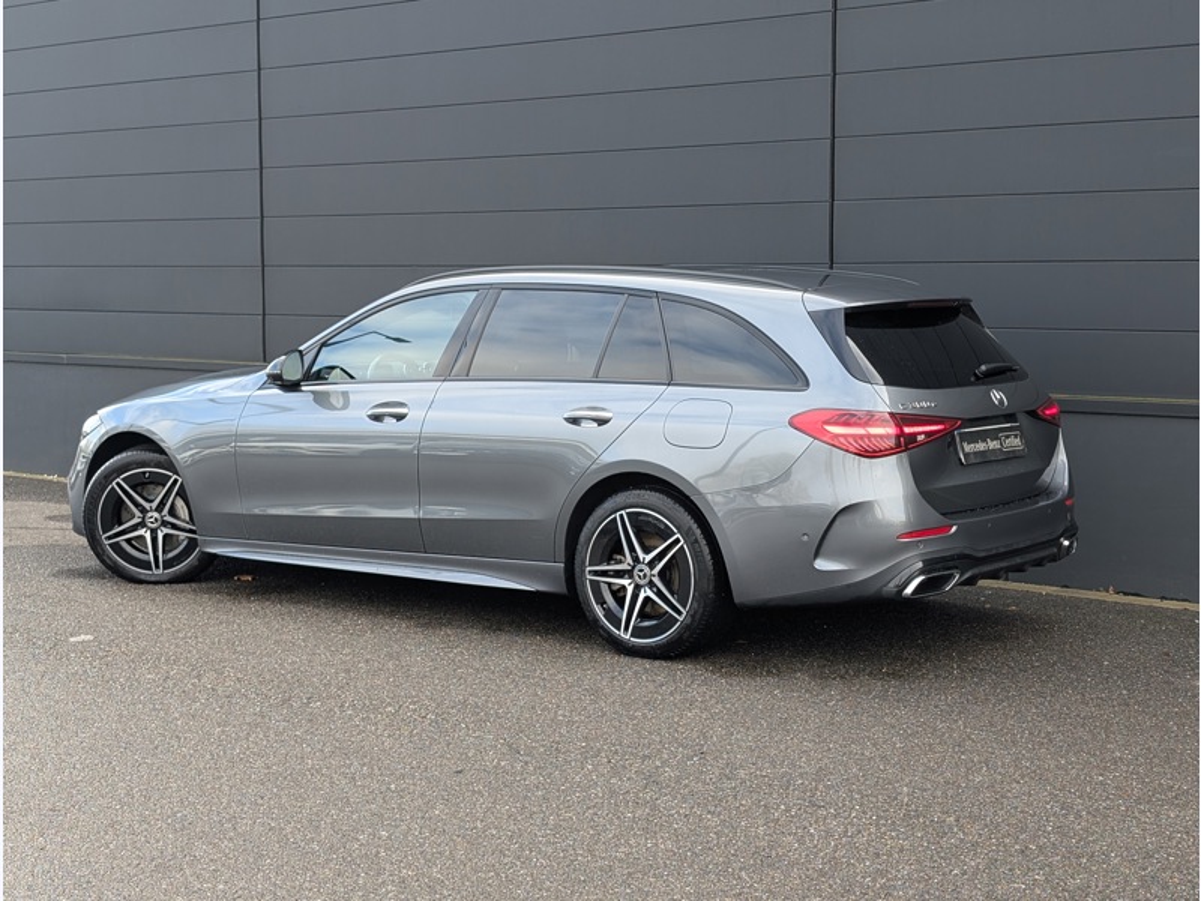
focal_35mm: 49
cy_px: 450
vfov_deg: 29.7
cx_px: 600
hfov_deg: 38.9
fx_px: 1700
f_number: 1.68
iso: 26
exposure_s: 1/139
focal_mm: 6.9
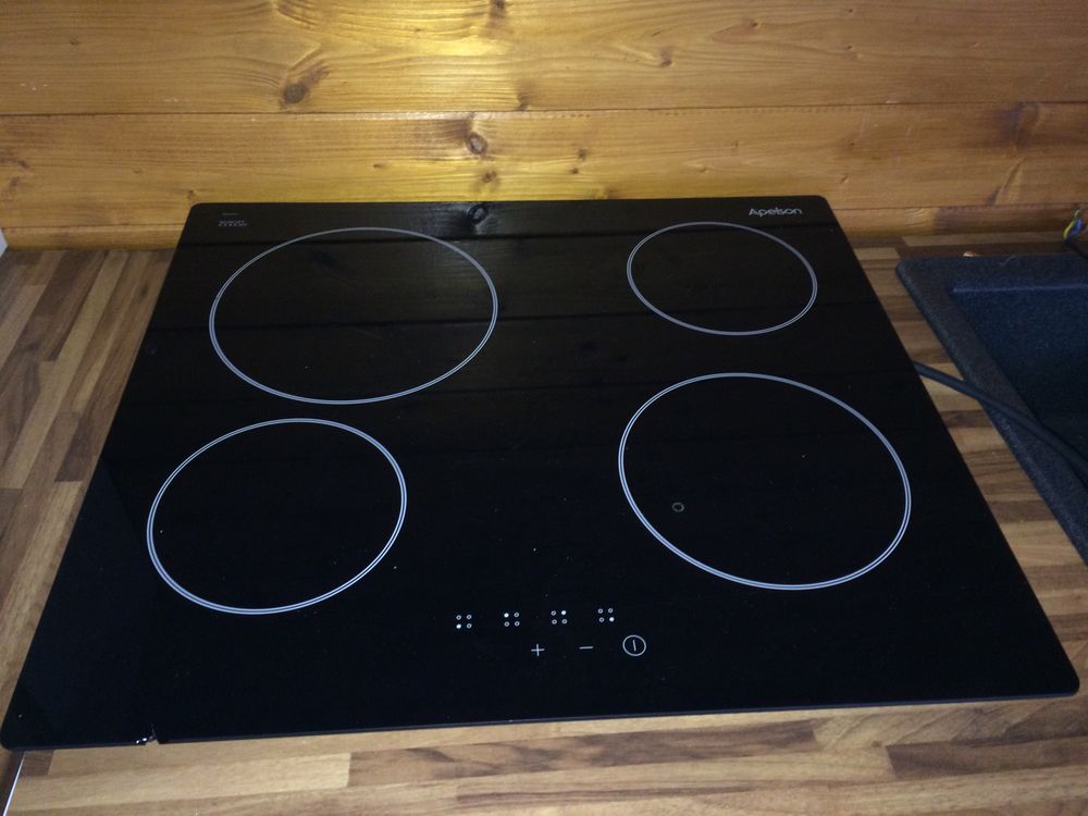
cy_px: 408
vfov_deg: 48.2
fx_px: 911
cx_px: 544
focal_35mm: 29
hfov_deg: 61.7
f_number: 2.2
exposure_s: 1/17
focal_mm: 4.15
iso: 200
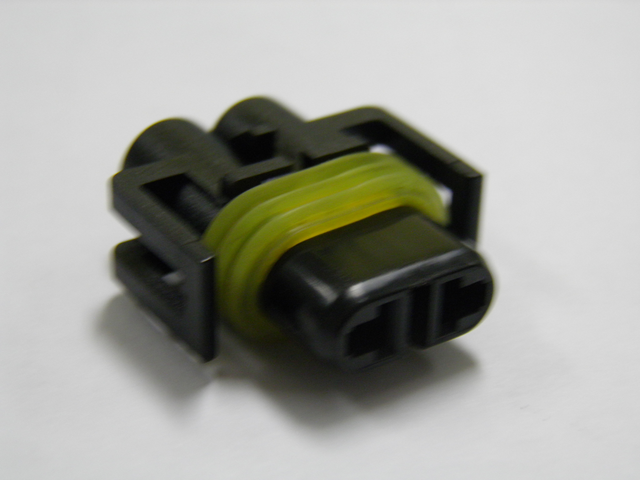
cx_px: 320
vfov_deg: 17.6
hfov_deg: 23.3
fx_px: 1553
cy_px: 240
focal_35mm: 84
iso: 200
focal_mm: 15.2
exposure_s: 1/25
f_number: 3.9
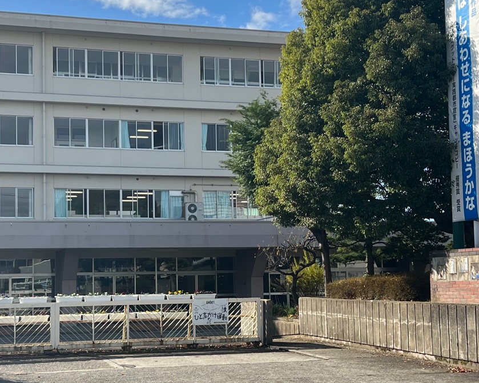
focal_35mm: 61
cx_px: 196
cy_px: 219
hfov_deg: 30.9
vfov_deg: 25.0
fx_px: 865
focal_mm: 5.7
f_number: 1.5
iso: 50
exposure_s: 1/3831
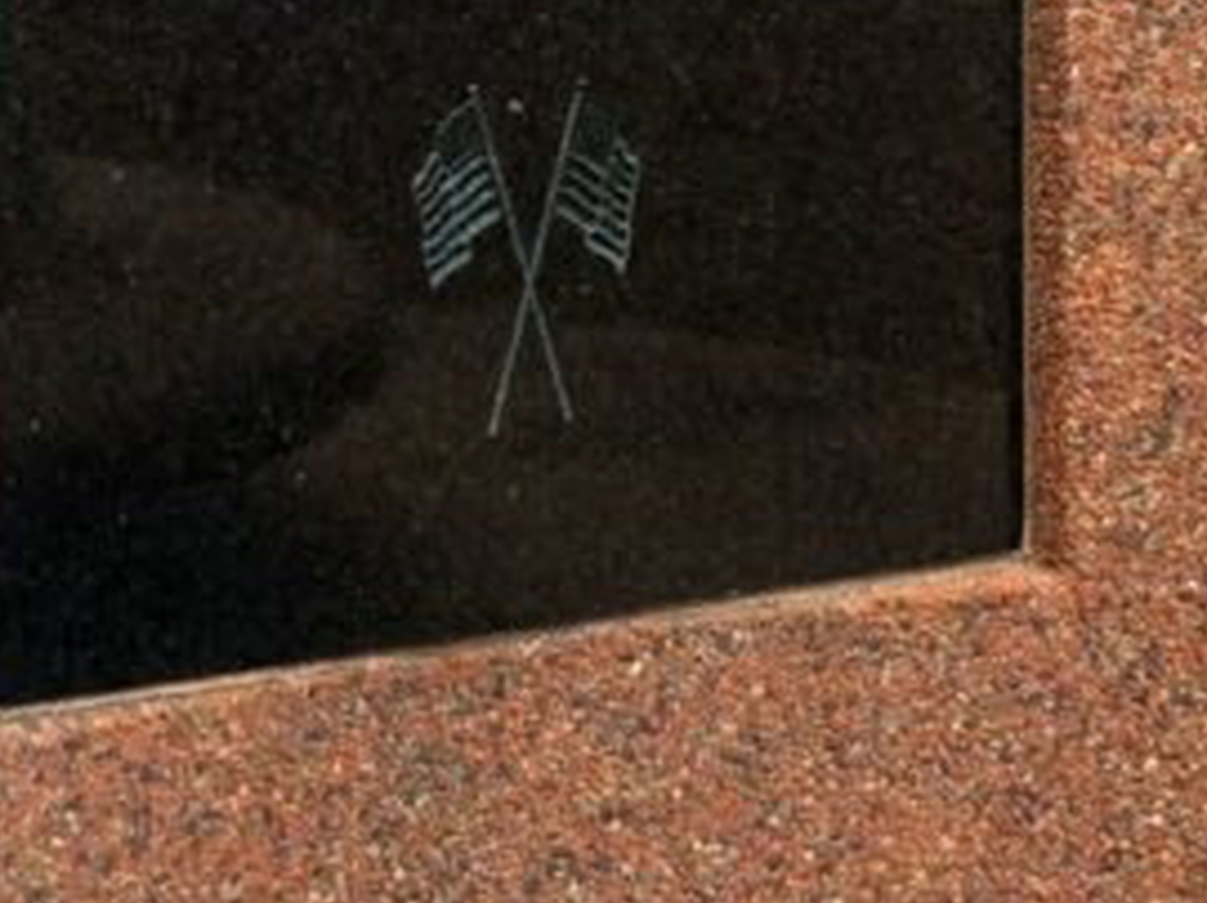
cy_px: -201
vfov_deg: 13.1
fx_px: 3832
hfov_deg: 17.8
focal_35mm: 110
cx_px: 380
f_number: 2.2
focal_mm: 4.15
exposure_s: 1/120
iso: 50
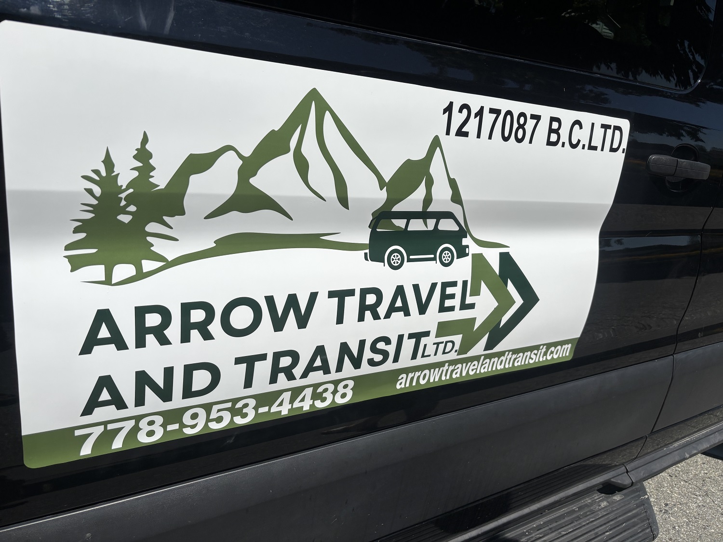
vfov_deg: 53.1
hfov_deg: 67.3
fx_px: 543
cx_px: 362
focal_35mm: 26
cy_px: 271
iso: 50
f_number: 1.6
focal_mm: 5.96
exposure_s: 1/9091
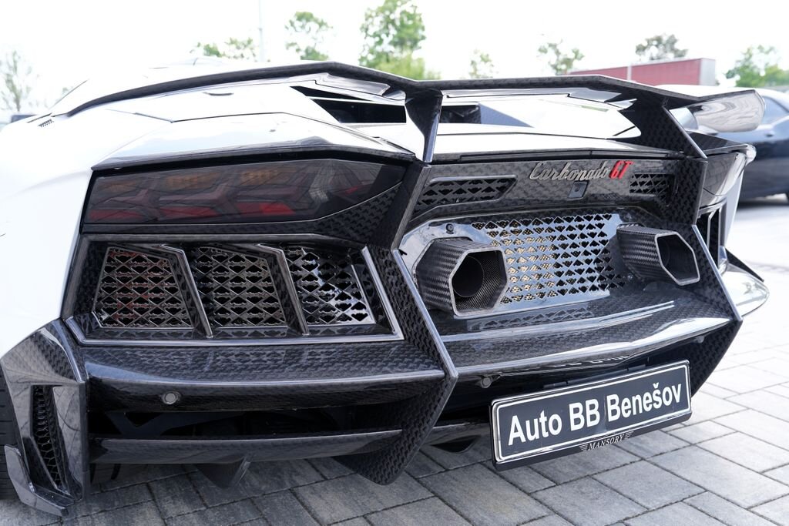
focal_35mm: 33
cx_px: 394
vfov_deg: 40.0
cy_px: 263
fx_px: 723
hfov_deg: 57.2
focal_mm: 33
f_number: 4.5
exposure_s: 1/80
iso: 100
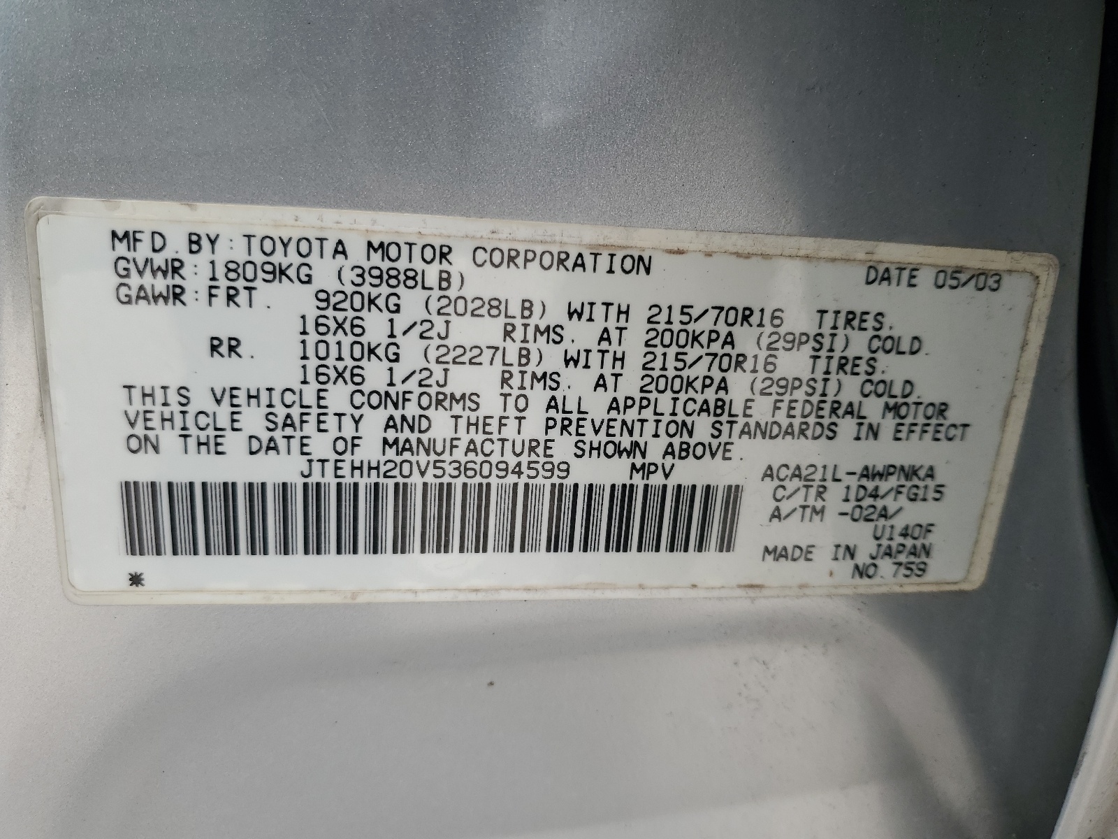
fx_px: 840
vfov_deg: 53.1
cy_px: 420
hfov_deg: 67.3
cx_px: 559
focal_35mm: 26
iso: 50
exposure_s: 1/476
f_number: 1.5
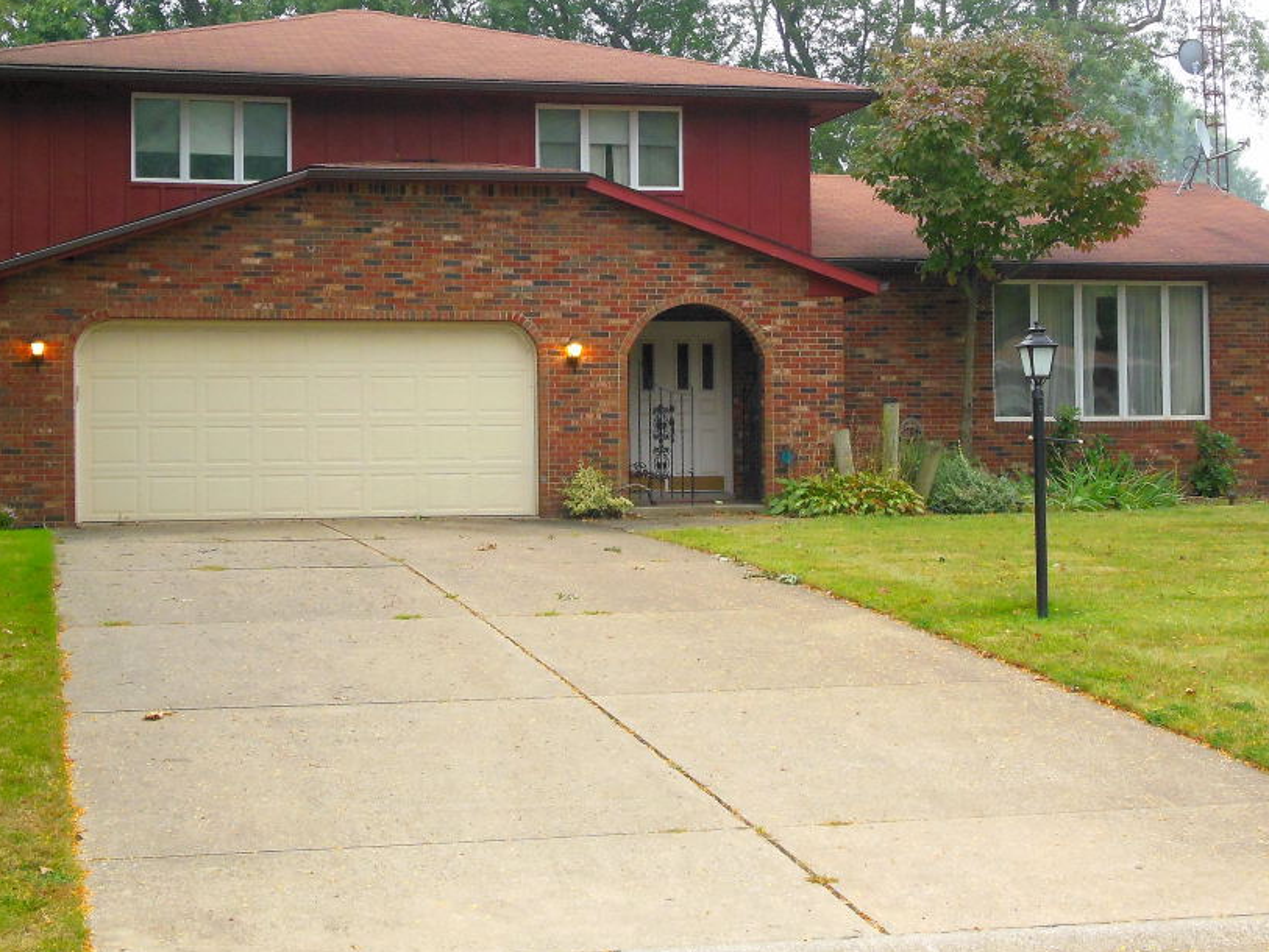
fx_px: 2310
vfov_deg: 23.3
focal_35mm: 63
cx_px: 646
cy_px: 409
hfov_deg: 30.7
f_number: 4
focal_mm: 8.9
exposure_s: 1/60
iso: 320
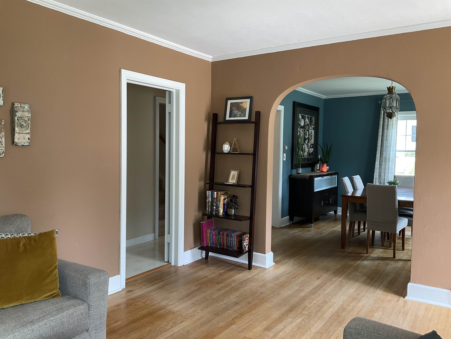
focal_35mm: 29
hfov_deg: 61.7
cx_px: 226
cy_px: 170
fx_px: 378
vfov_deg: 48.2
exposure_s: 1/60
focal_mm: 3
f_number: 1.8
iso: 50
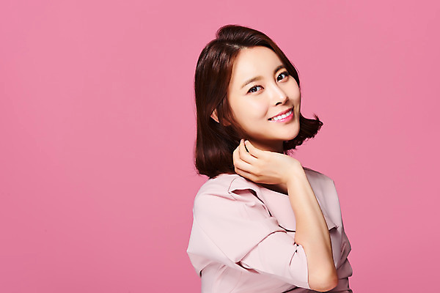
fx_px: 1283
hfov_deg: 19.5
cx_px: 220
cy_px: 146
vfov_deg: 13.0
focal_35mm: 105
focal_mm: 105
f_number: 16
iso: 64
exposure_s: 1/125
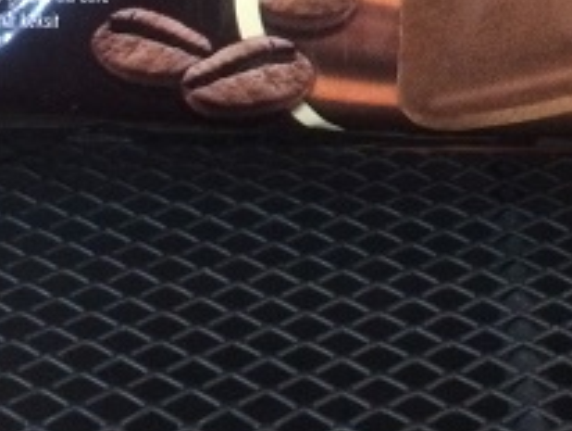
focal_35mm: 90
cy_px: -67
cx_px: 414
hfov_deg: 21.6
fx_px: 1489
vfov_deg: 15.9
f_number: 2.2
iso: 400
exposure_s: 1/15
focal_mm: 4.15
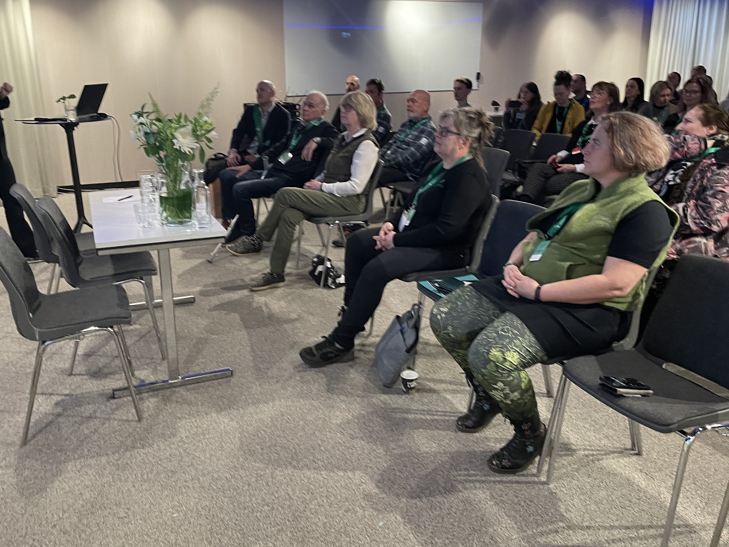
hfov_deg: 58.3
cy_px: 260
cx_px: 345
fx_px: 653
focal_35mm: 31
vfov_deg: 45.4
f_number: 1.6
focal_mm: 4.2
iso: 250
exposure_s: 1/60
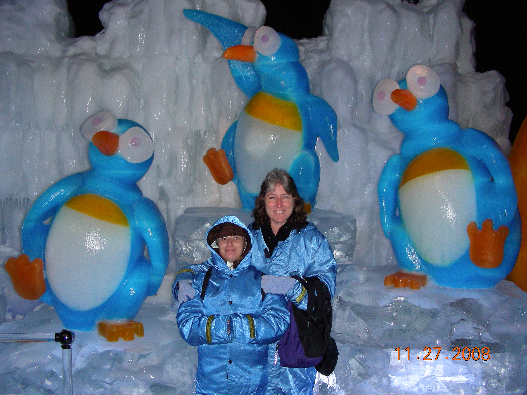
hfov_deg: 49.0
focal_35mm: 38
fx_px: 579
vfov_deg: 37.7
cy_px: 198
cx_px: 264
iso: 200
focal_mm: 6.3
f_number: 3.5
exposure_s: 1/60.1
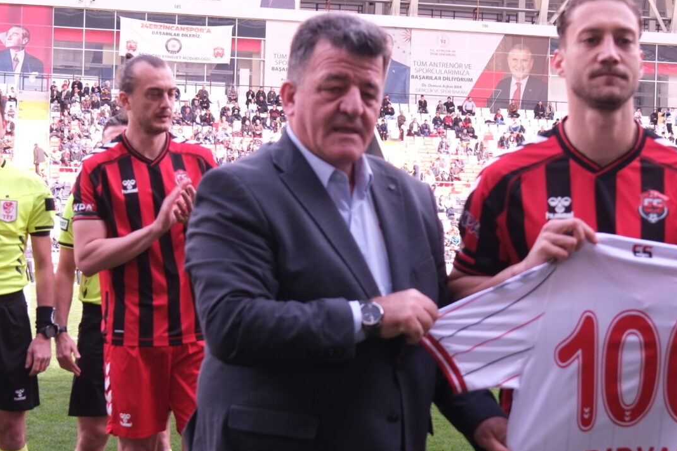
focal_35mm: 84
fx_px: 1579
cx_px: 435
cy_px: 286
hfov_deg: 24.1
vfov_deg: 16.2
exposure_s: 1/90
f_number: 4.5
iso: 125
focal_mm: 23.5
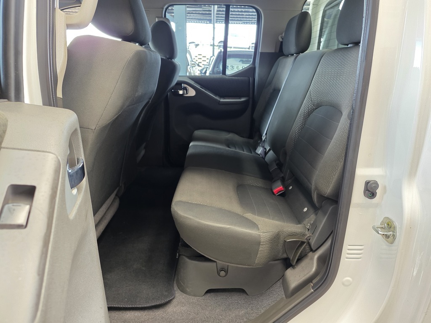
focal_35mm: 23
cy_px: 162
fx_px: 286
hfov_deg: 73.9
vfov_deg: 58.9
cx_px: 216
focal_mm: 6.25
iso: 800
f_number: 1.7
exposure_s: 1/100
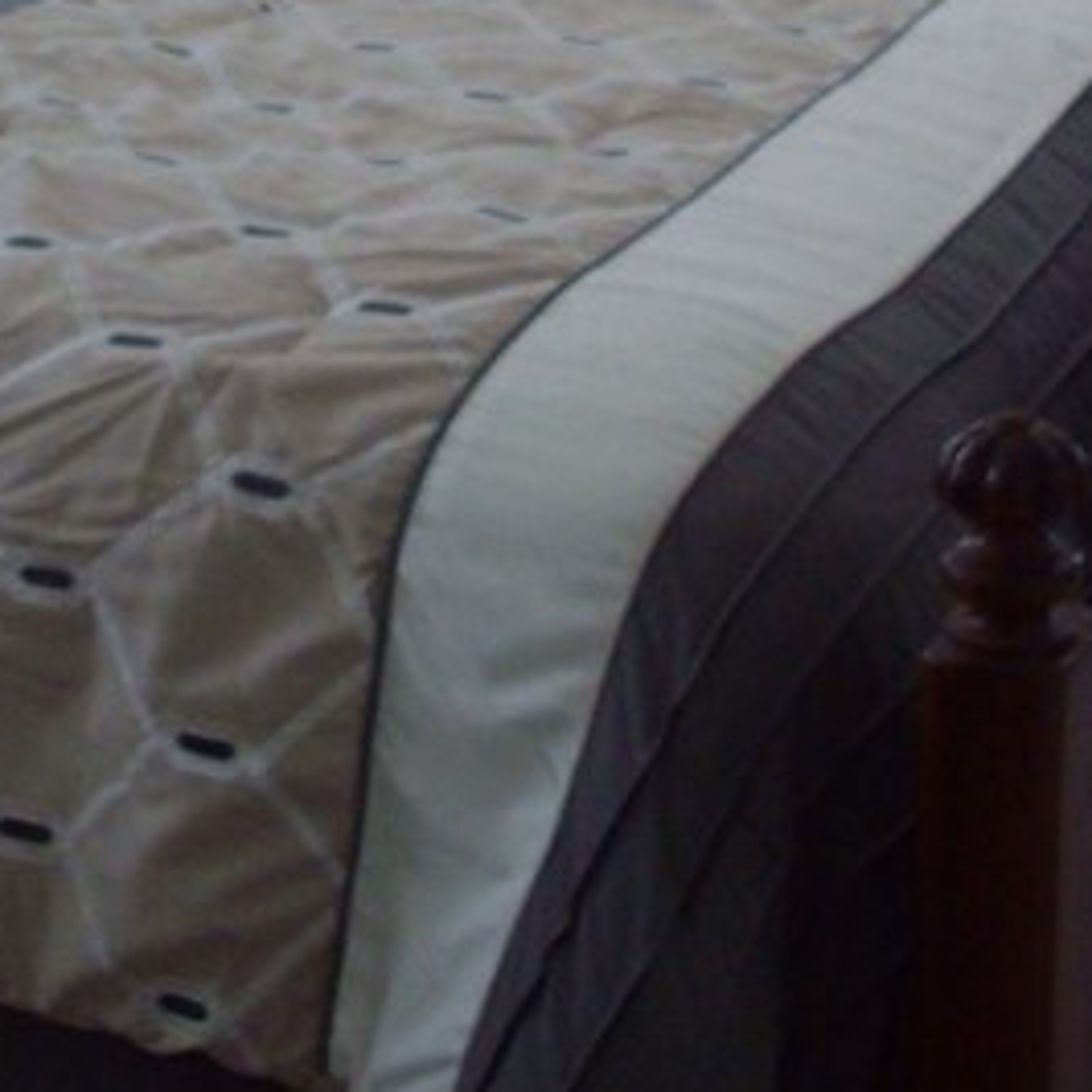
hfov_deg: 13.8
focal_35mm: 126
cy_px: -308
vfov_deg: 13.4
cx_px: 234
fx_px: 4497
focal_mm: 6.2
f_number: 2.8
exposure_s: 1/100
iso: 160
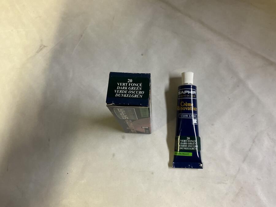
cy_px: 104
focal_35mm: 29
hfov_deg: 61.7
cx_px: 138
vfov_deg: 48.2
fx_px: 231
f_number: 1.8
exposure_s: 1/50
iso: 125
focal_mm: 3
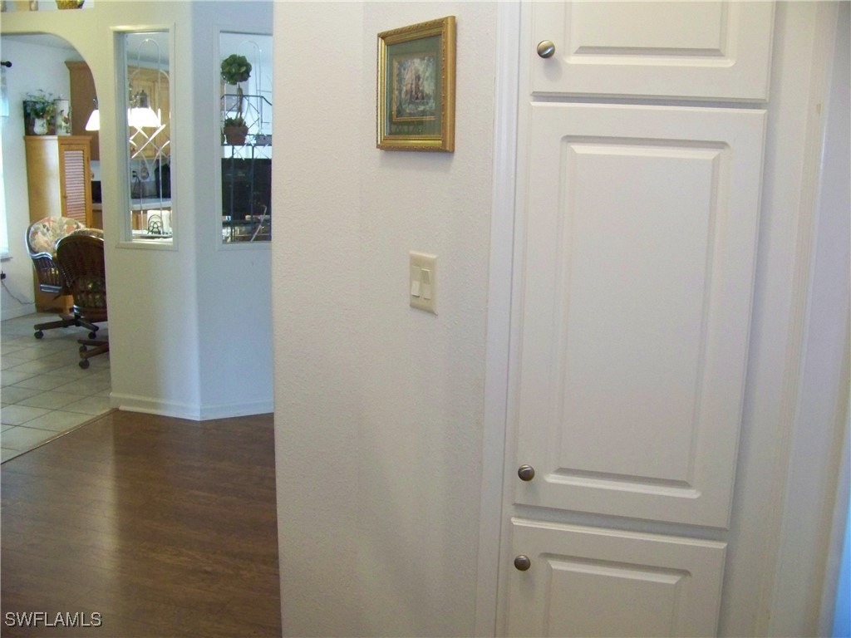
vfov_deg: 39.7
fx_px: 885
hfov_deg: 51.4
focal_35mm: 36
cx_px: 426
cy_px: 319
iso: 400
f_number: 2.8
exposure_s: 1/30
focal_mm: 5.85
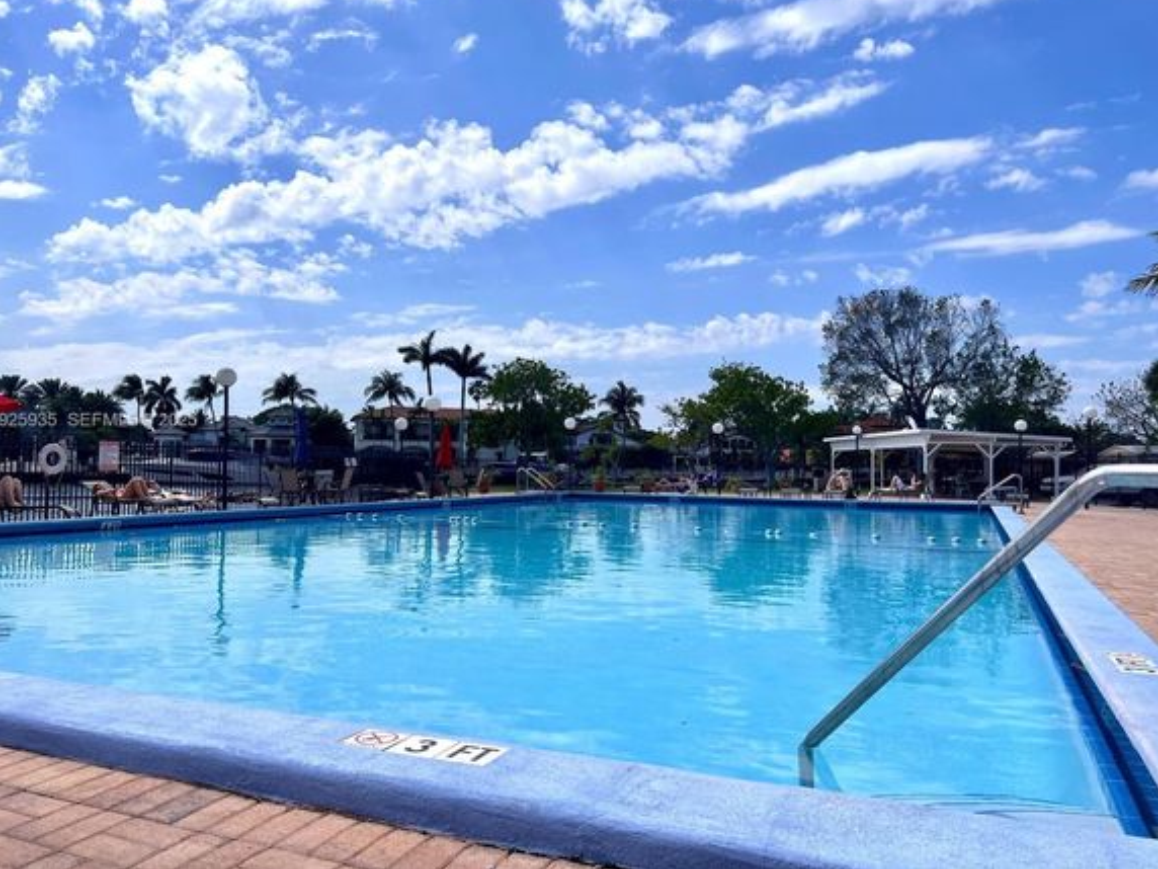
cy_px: 422
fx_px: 903
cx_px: 565
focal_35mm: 27
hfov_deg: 65.3
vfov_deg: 51.3
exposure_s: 1/9434
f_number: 1.5
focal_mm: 5.7
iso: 50
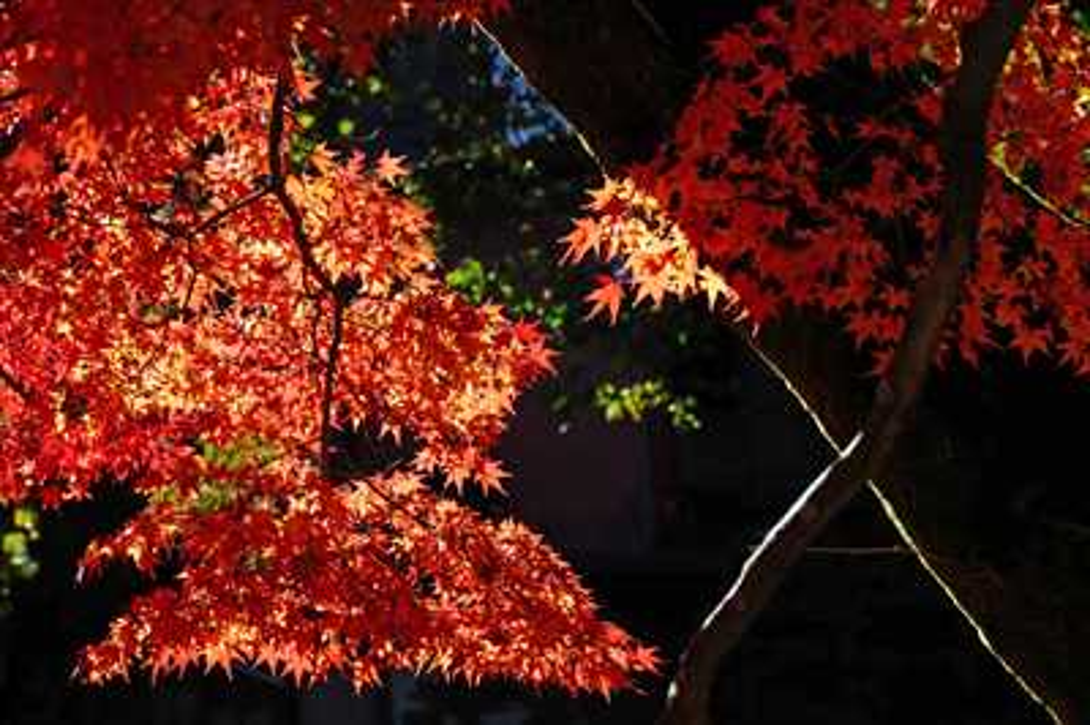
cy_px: 362
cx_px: 545
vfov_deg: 7.6
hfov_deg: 11.4
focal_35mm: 180
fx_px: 5445
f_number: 13
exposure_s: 1/640
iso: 1250
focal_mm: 120
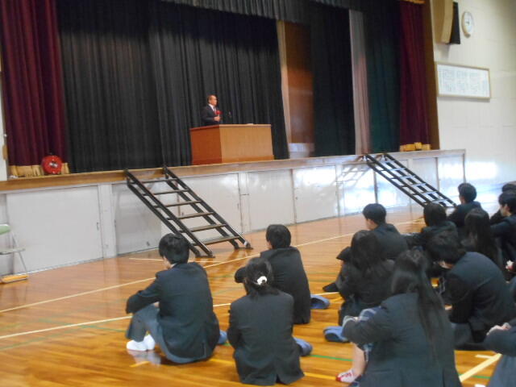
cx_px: 258
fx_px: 745
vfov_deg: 29.1
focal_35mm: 50
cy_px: 194
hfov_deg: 38.2
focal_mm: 8.8
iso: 800
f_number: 4.5
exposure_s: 1/20
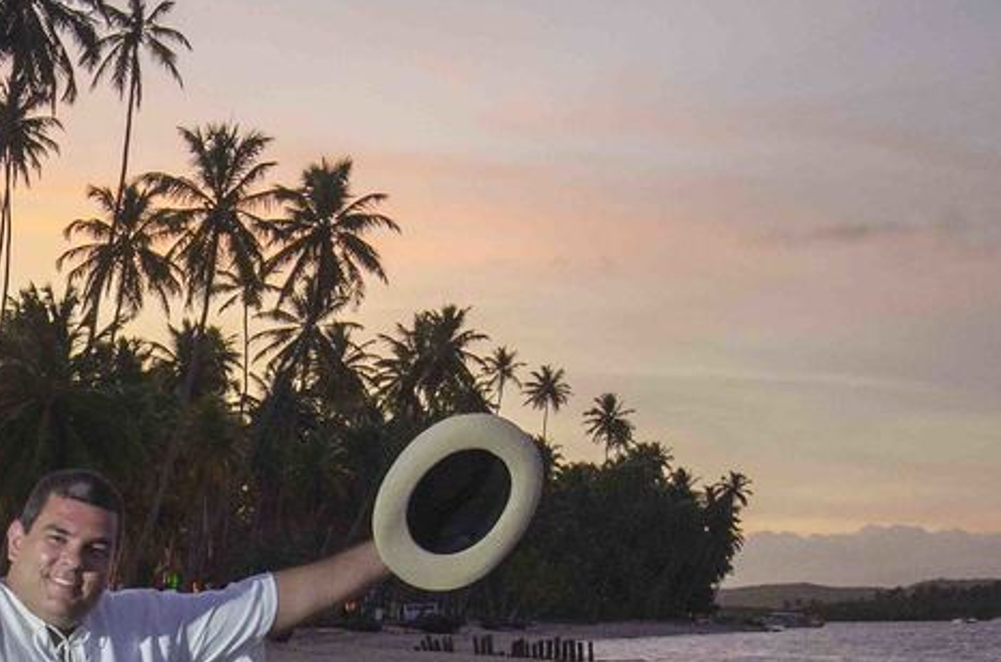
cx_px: -219
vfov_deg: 15.5
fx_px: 2357
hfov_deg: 22.1
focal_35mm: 85
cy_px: 731
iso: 1250
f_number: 4.5
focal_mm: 22
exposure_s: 1/100
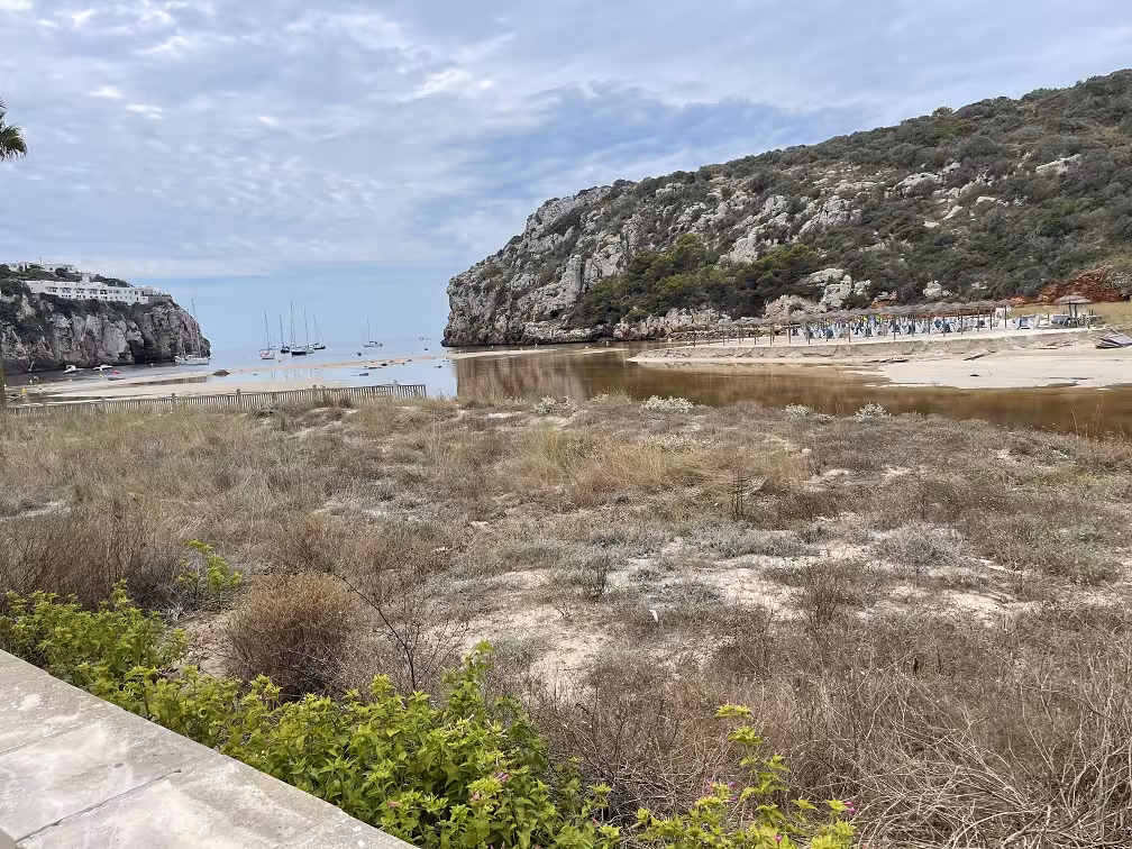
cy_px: 424
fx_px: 818
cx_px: 566
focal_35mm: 25
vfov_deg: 54.9
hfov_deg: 69.4
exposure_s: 1/2488
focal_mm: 5.1
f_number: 1.6
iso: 32
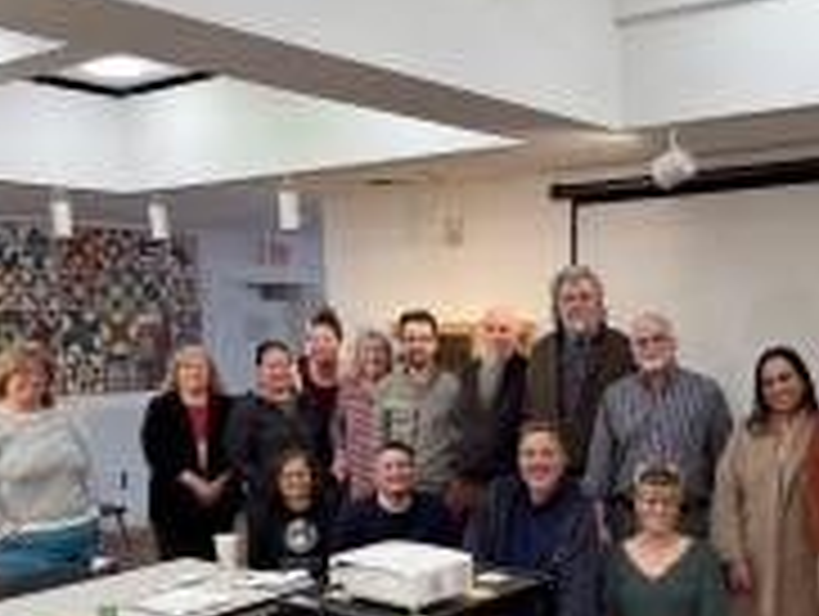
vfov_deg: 31.5
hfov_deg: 41.7
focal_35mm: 45
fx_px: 1066
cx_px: 511
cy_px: 481
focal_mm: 6.76
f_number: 1.78
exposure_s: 1/120
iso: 160
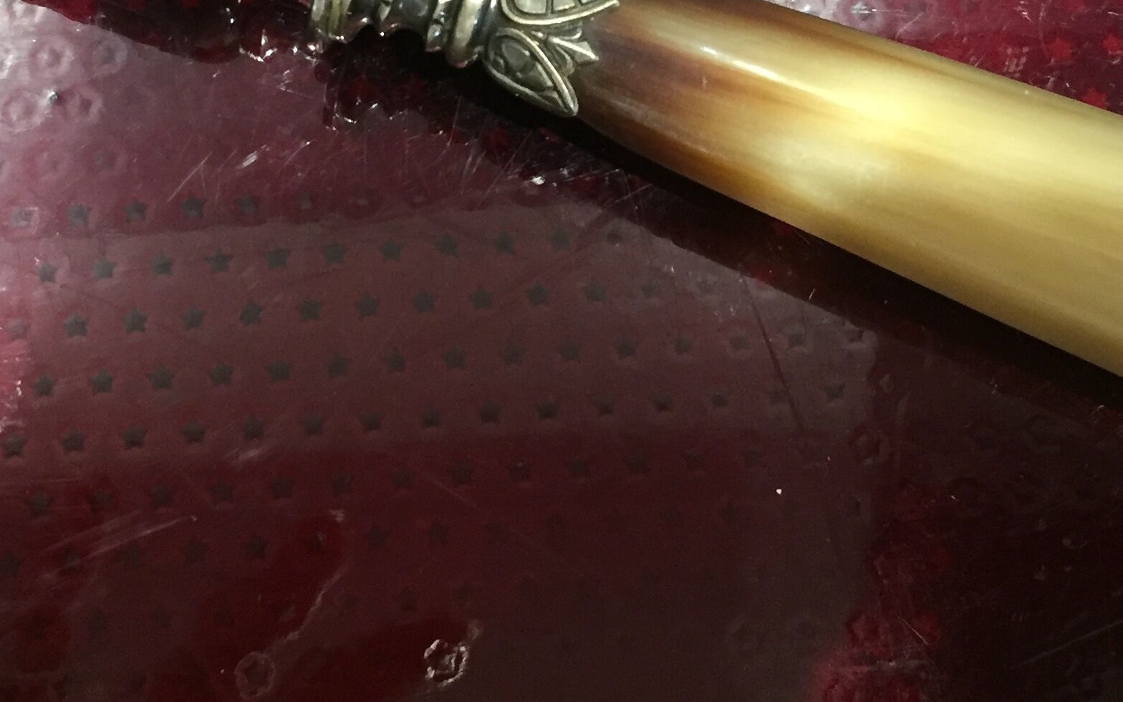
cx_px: 522
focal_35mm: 64
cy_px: -32
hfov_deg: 32.0
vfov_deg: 19.6
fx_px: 1959
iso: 250
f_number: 2.2
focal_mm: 4.15
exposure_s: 1/20
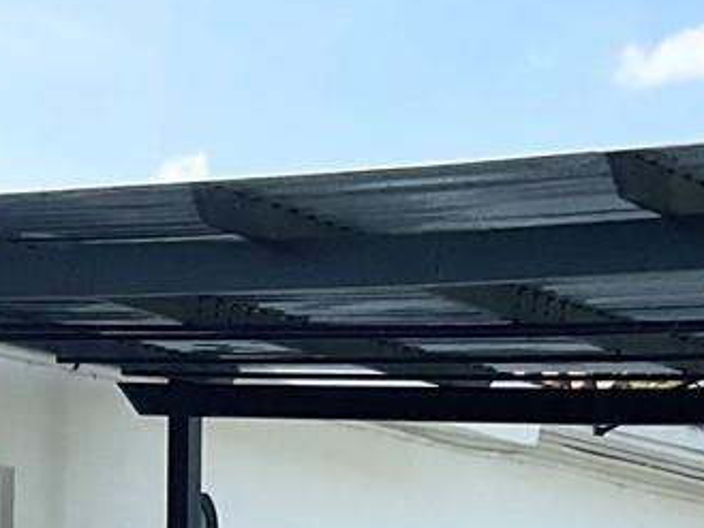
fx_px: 2869
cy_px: 894
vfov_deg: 10.0
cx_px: -58
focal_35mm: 141
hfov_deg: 13.7
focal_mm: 3
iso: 16
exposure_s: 1/1490
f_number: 1.8
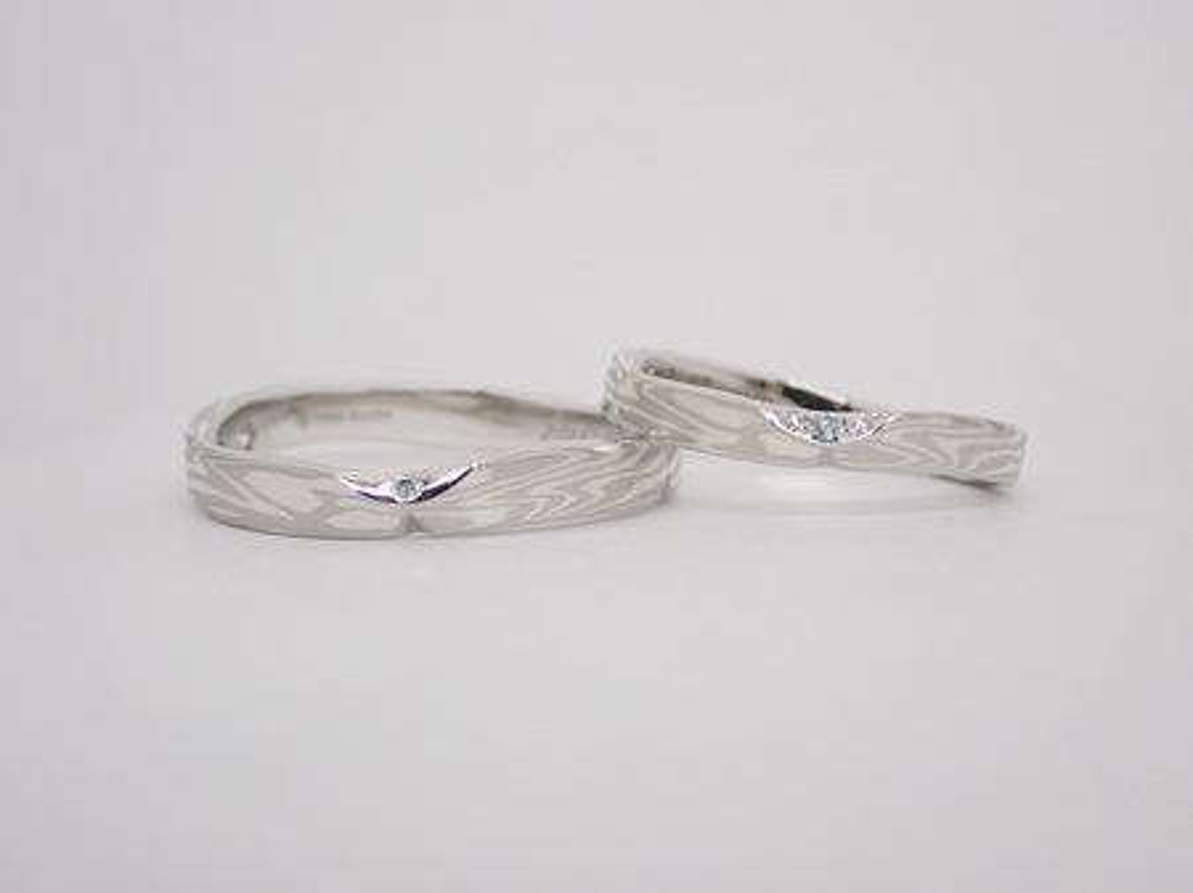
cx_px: 596
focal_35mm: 77
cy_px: 446
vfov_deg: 19.1
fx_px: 2652
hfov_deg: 25.3
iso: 200
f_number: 4.1
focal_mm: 13.65
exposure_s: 1/125
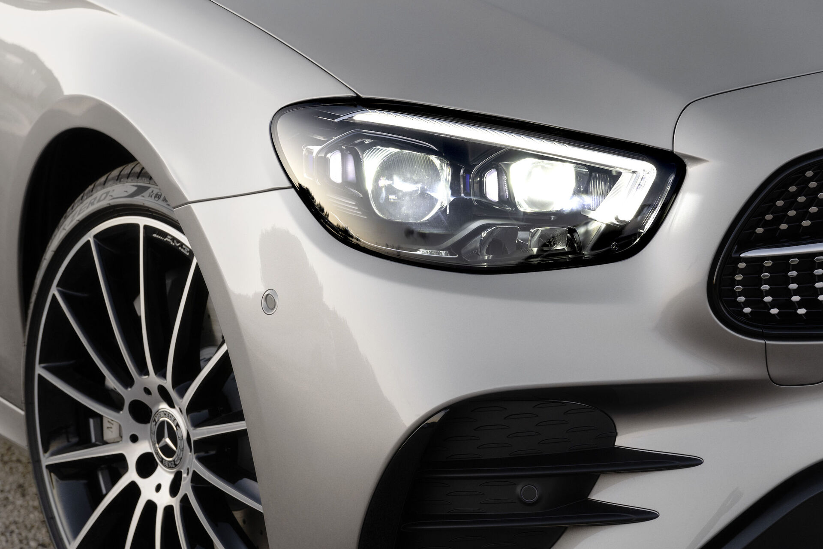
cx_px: 412
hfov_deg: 10.5
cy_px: 274
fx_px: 4458
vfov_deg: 7.0
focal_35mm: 195
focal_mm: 195
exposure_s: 1/25
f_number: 8
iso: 200
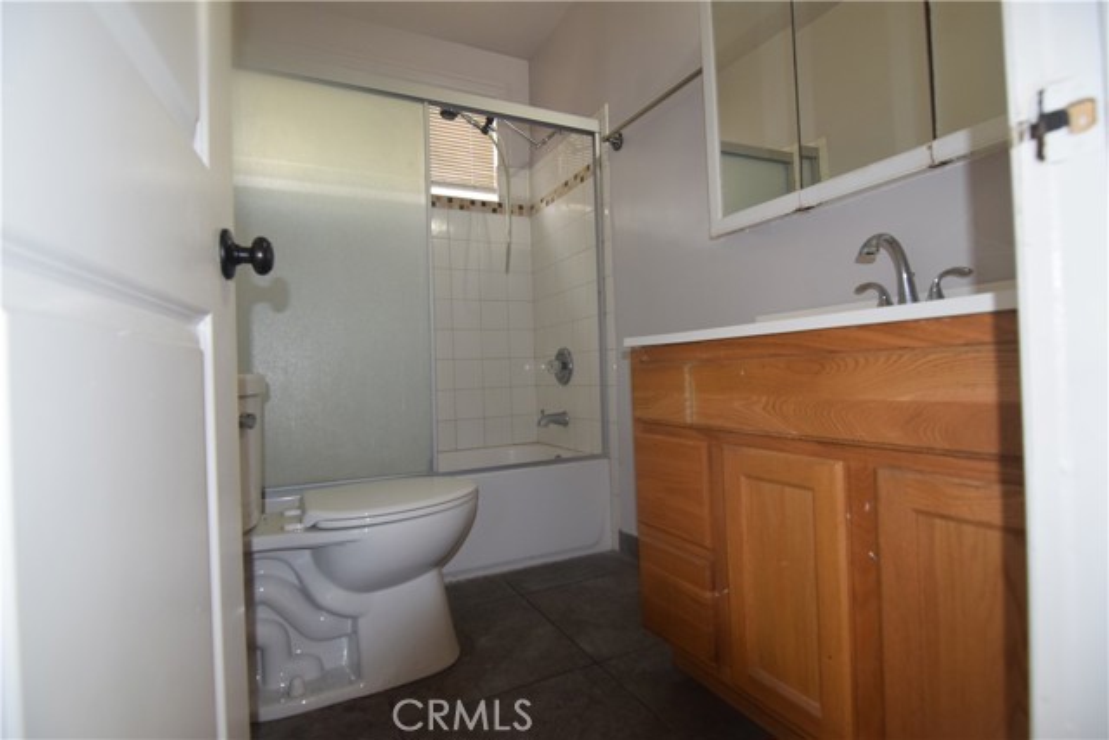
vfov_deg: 69.7
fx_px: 531
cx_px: 554
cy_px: 370
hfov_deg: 92.4
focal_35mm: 17
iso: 800
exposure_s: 1/60
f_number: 4
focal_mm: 11.5
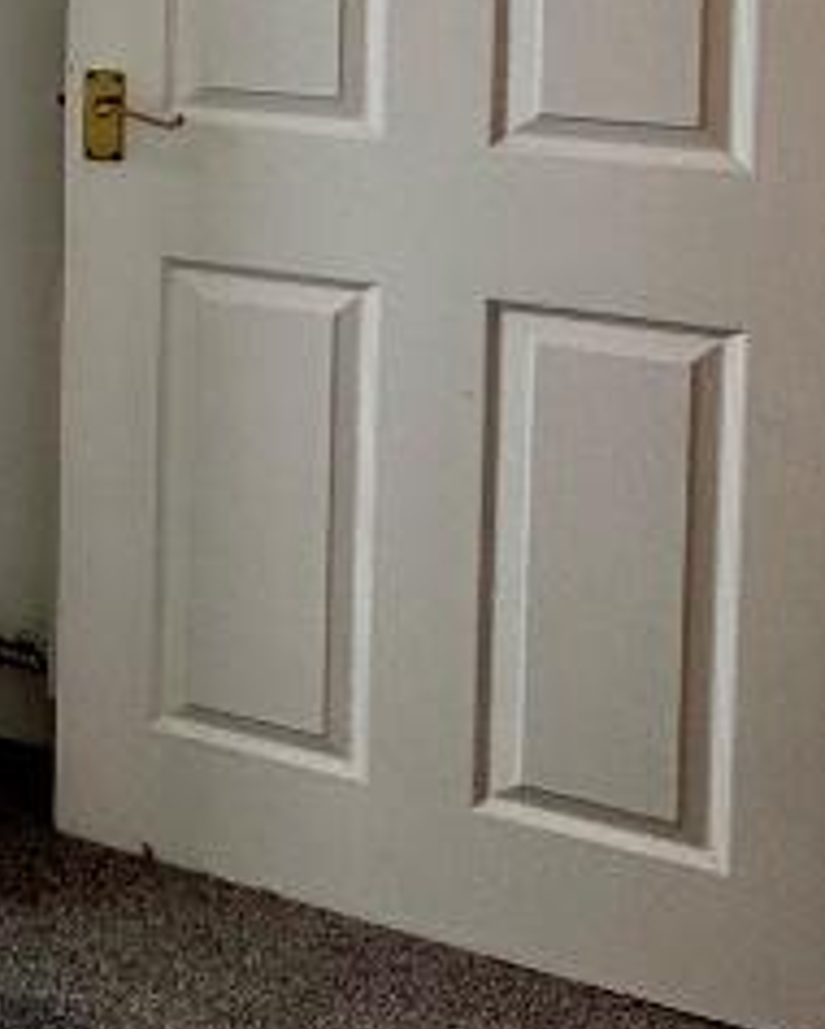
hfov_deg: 16.8
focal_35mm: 59
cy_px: -165
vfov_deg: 28.3
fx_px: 1798
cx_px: -951
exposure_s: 1/176
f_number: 2.2
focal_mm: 2.22
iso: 40
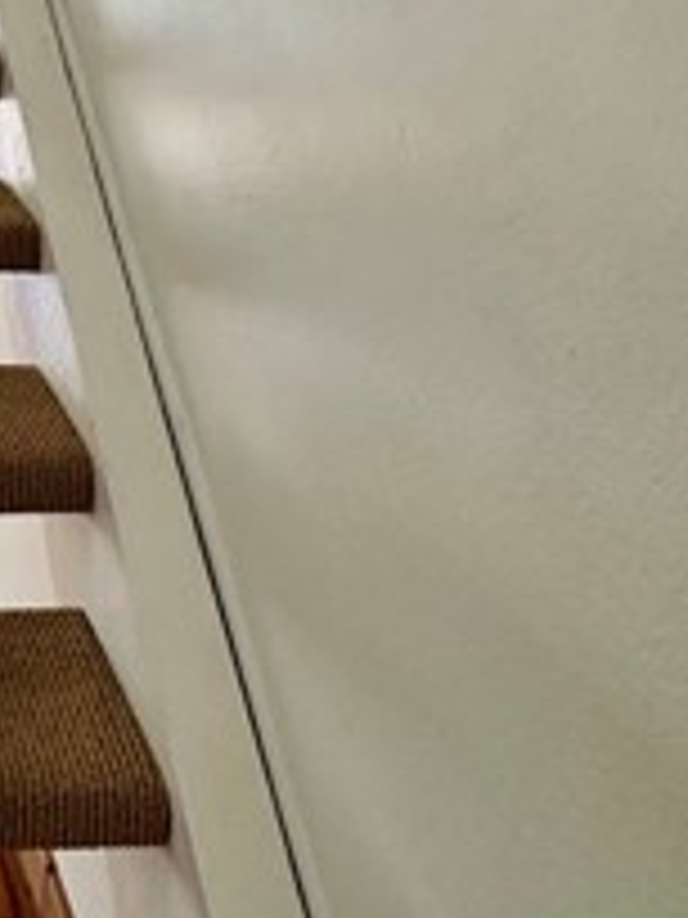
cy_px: 90
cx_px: -216
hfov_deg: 27.3
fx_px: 1166
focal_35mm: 44
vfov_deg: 39.8
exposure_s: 1/60
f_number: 2.2
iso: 400
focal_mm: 2.22
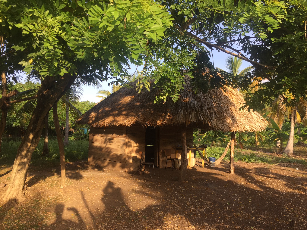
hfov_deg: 61.7
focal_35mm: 29
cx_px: 154
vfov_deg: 48.2
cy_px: 115
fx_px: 257
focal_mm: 4.15
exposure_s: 1/488
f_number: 2.2
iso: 32
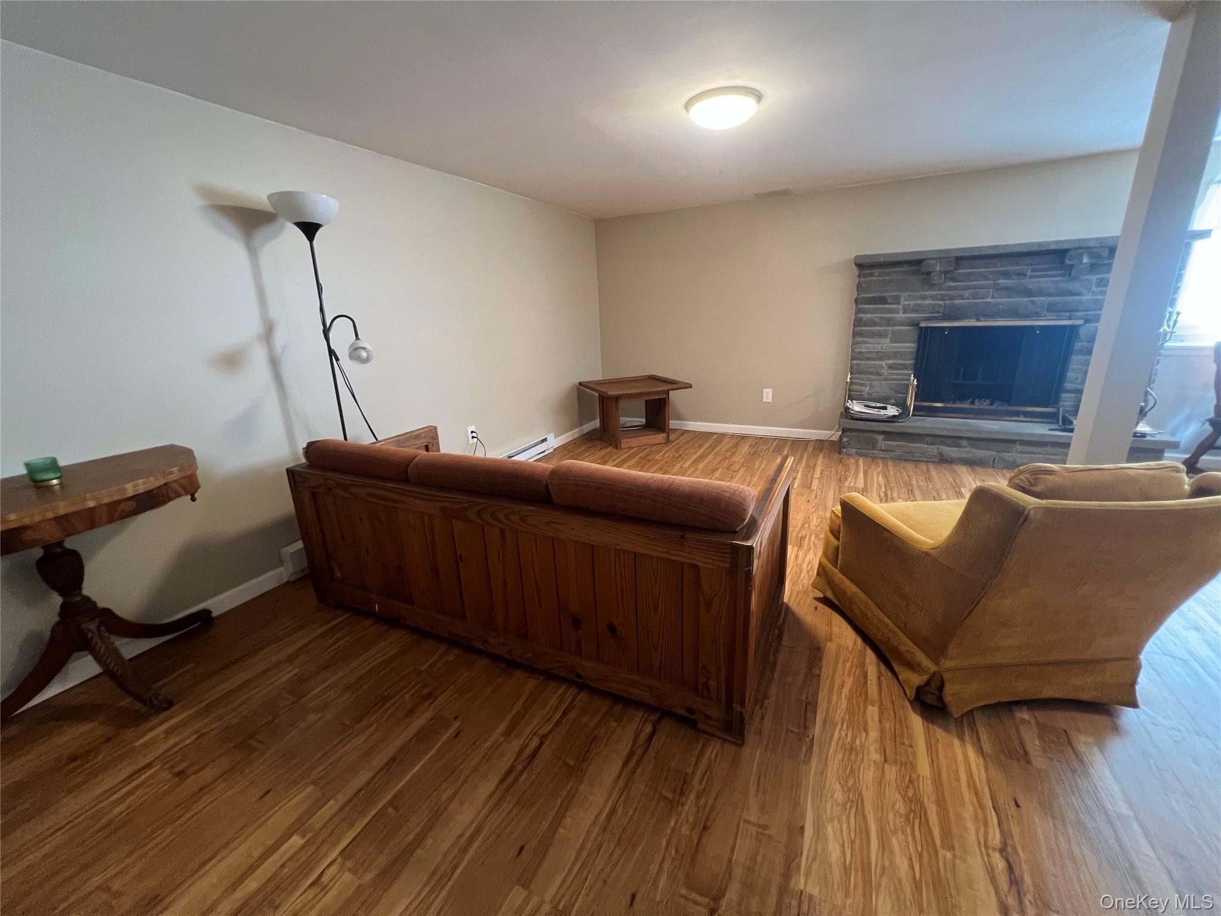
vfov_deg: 89.9
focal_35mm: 13
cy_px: 458
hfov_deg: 106.2
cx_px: 610
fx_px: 459
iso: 400
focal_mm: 1.57
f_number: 1.8
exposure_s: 1/60
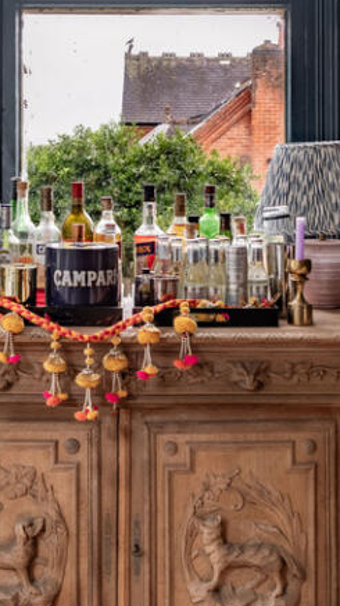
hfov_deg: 20.3
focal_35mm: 59
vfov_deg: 34.4
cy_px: 124
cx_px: 139
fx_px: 946
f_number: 7.1
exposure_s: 1/125
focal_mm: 24
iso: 320
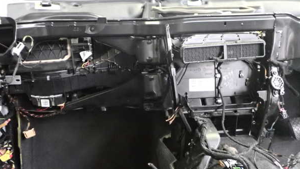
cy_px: 70
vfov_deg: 35.5
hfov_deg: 59.5
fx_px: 262
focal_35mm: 33
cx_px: 149
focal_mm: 5.4
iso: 5000
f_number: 2.3
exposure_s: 1/125
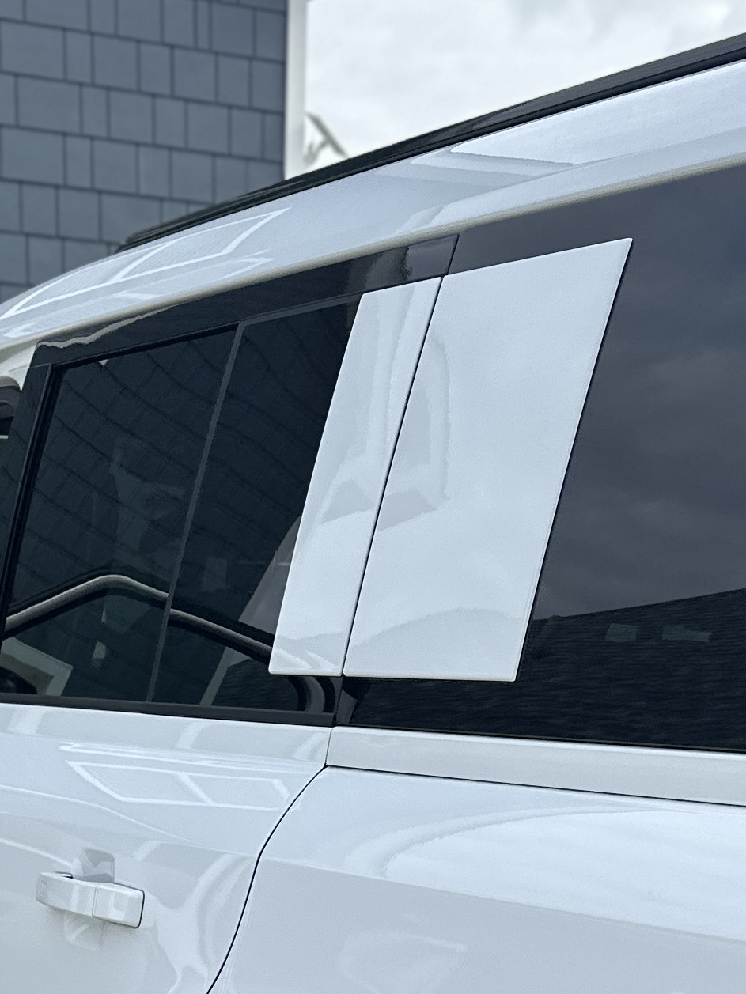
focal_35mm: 77
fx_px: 2212
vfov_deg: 23.2
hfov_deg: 19.1
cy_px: 1202
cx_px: 299
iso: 80
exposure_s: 1/2110
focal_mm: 6.86
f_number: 1.78
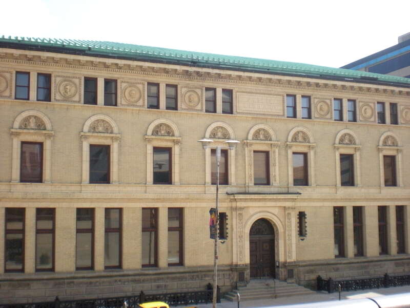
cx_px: 205
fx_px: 521
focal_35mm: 44
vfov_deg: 32.9
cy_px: 154
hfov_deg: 42.9
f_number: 4.9
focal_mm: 7.4
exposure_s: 1/1000
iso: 400
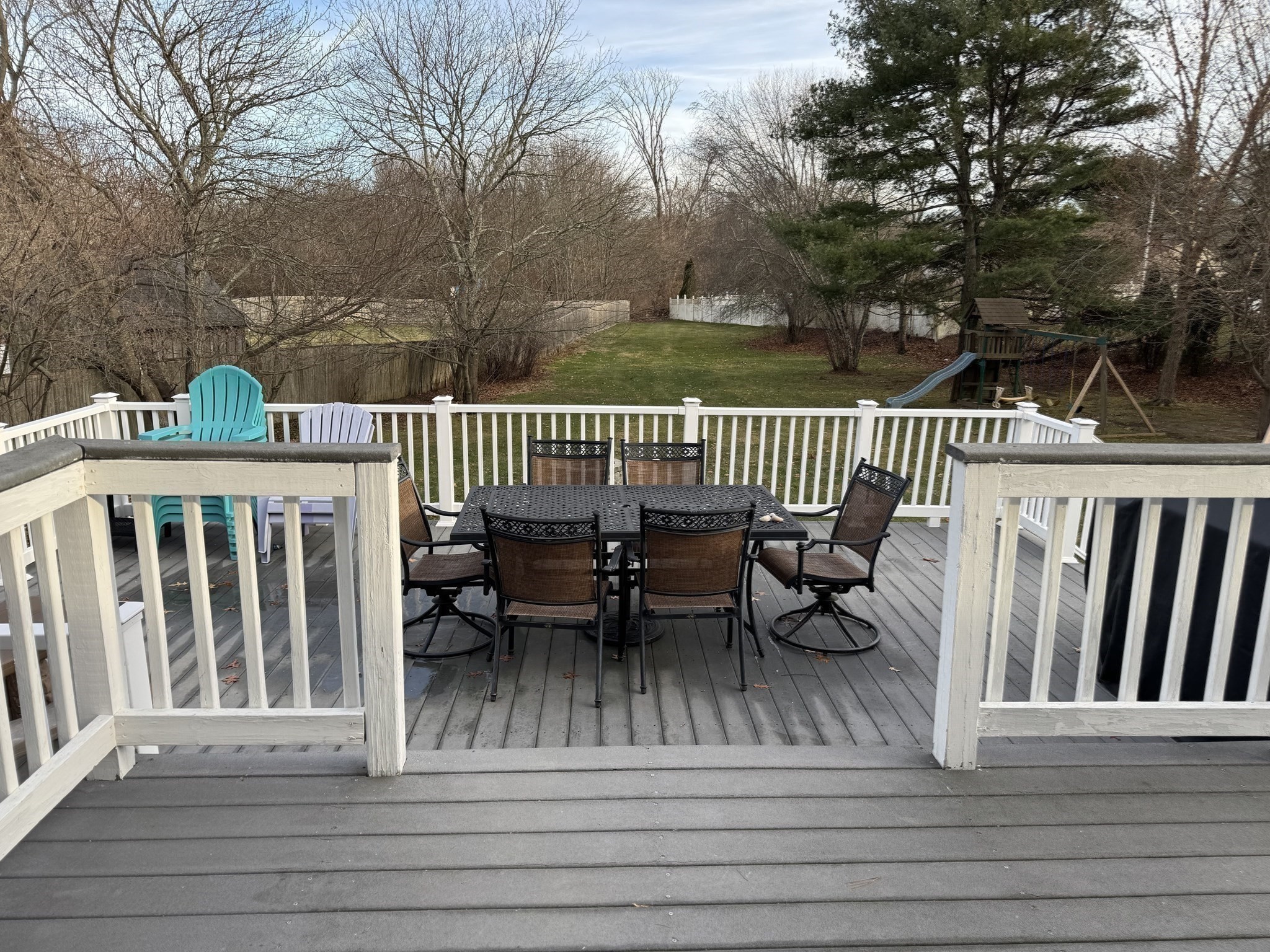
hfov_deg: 71.6
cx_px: 635
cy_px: 476
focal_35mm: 24
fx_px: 881
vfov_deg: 56.8
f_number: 1.78
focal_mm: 6.76
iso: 80
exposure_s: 1/747
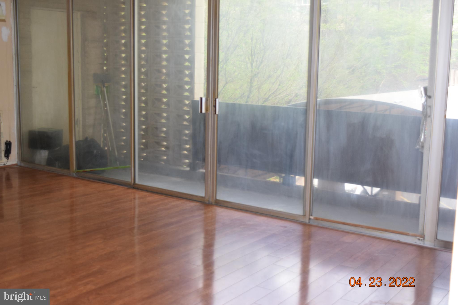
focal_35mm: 45
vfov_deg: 29.9
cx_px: 229
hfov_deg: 43.6
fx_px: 572
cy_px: 152
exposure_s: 1/125
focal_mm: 30
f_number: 5.6
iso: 800
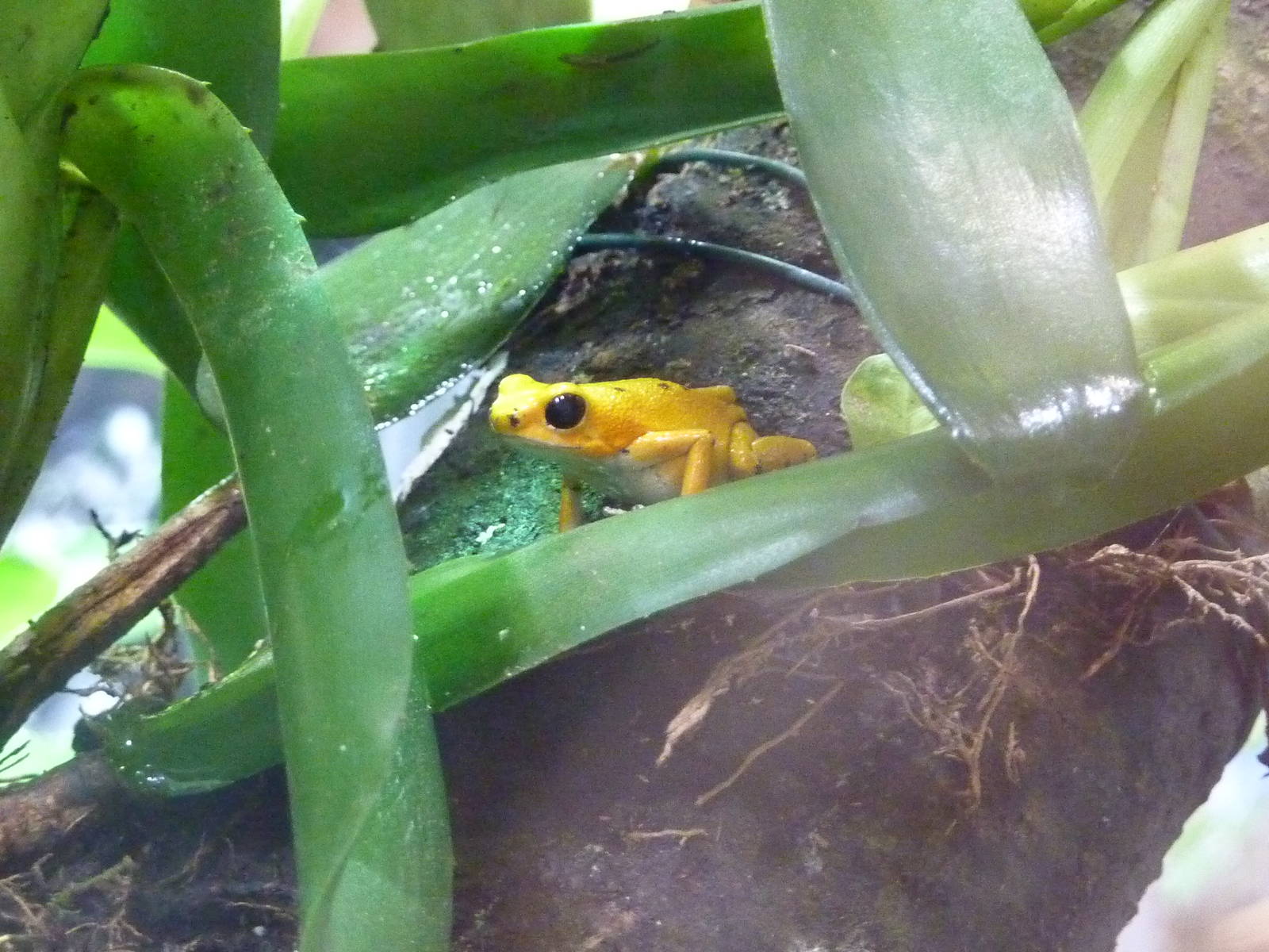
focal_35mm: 97
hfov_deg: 20.2
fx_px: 3556
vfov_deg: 15.2
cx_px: 634
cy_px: 476
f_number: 4.1
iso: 800
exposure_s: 1/13
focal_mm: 11
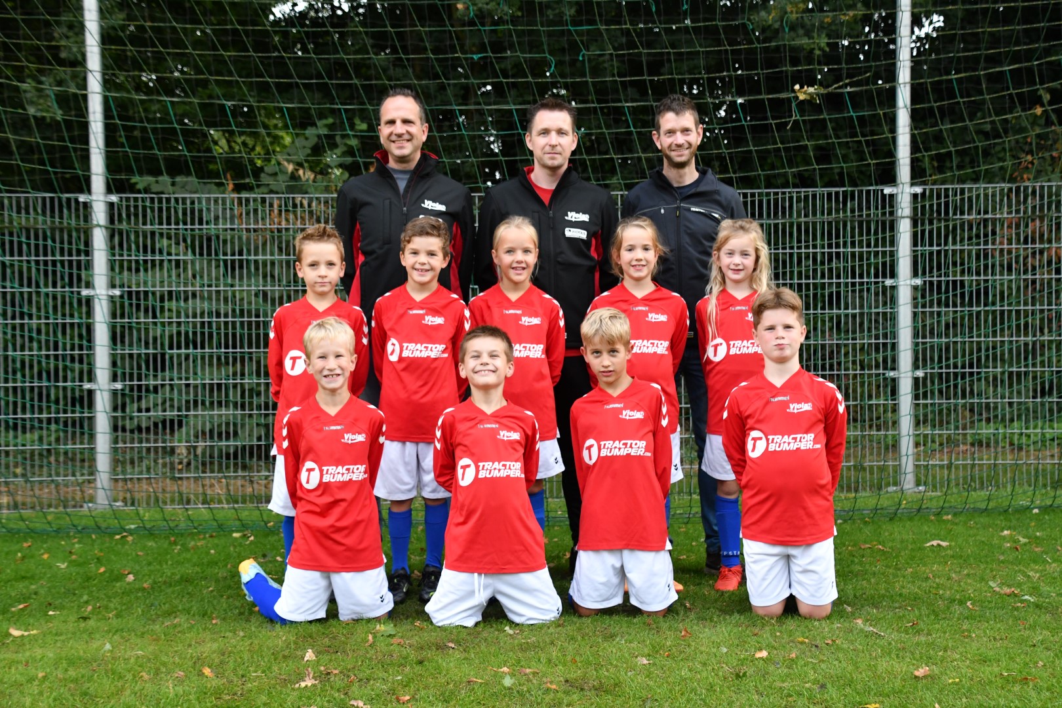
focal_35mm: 45
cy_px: 354
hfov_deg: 43.6
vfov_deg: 29.9
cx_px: 531
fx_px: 1327
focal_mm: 30
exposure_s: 1/640
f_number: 4
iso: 1600
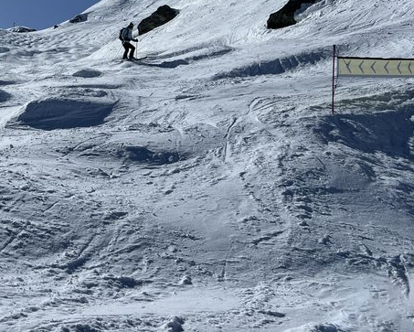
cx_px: 36
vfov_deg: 26.0
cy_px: 11
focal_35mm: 56
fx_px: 687
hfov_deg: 31.8
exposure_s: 1/16393
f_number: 1.5
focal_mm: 5.7
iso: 40
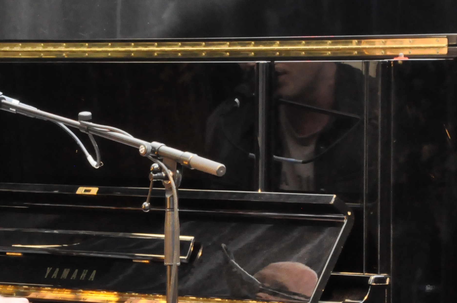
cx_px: 66
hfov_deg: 5.7
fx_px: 4592
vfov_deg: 3.8
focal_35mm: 362
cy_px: 231
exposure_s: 1/30
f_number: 22
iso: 2500
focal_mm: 105
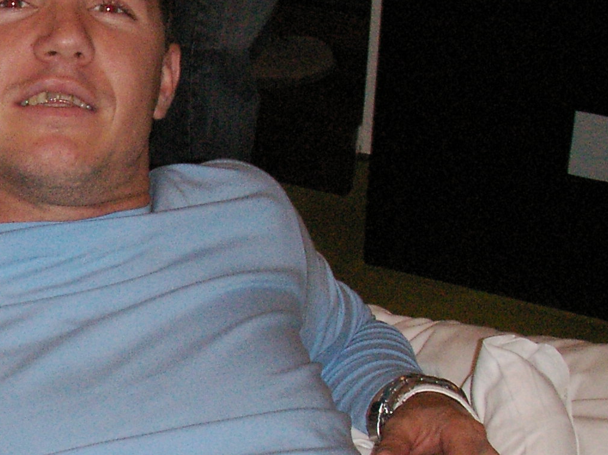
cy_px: 332
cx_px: -238
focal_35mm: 119
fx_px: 2090
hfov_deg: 15.5
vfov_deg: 12.4
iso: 160
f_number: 3.5
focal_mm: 7.7
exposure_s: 1/40
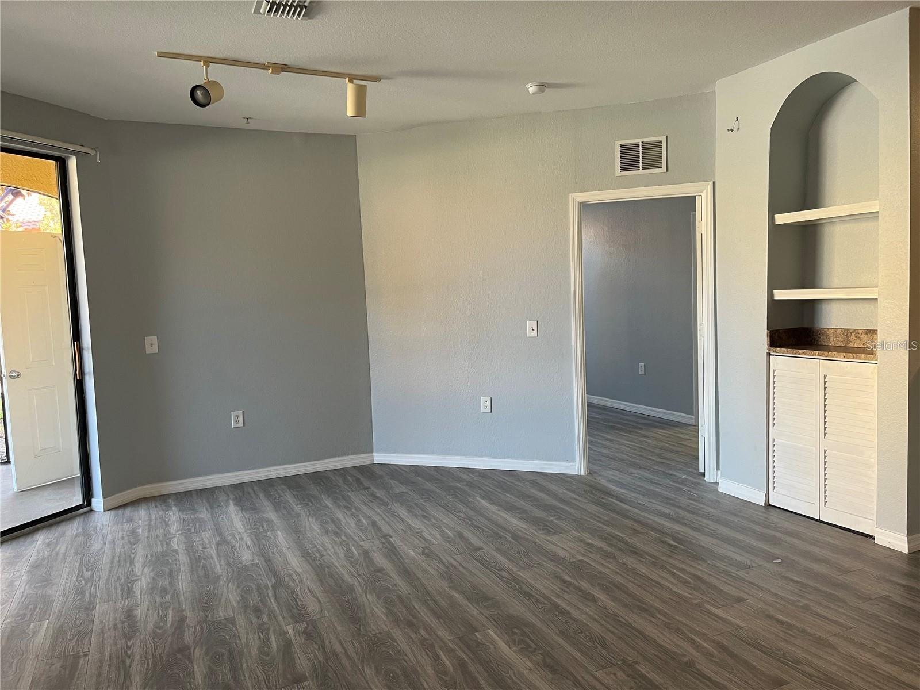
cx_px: 460
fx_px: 691
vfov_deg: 53.1
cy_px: 345
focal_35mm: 26
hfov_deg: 67.3
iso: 100
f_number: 1.6
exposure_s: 1/60
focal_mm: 5.1
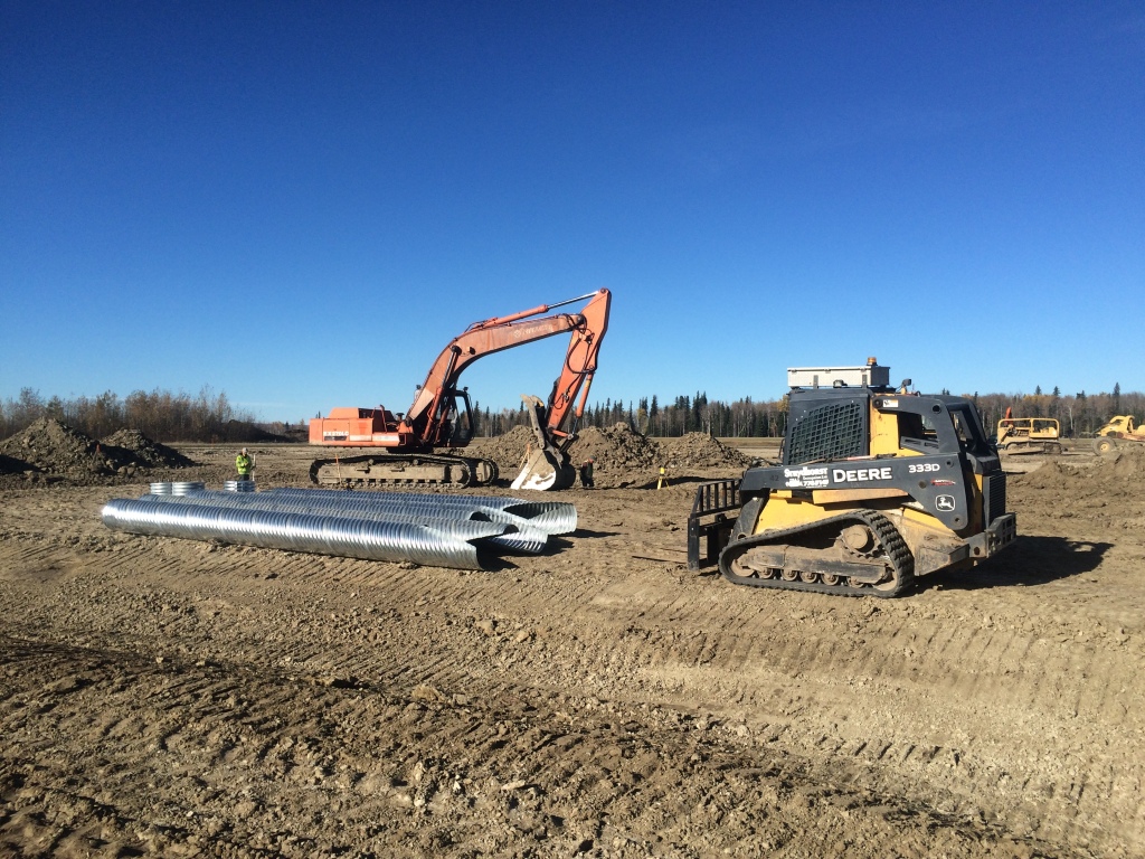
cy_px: 430
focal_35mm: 29
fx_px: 959
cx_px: 572
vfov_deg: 48.2
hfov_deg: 61.7
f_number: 2.2
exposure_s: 1/2740
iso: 32
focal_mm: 4.15
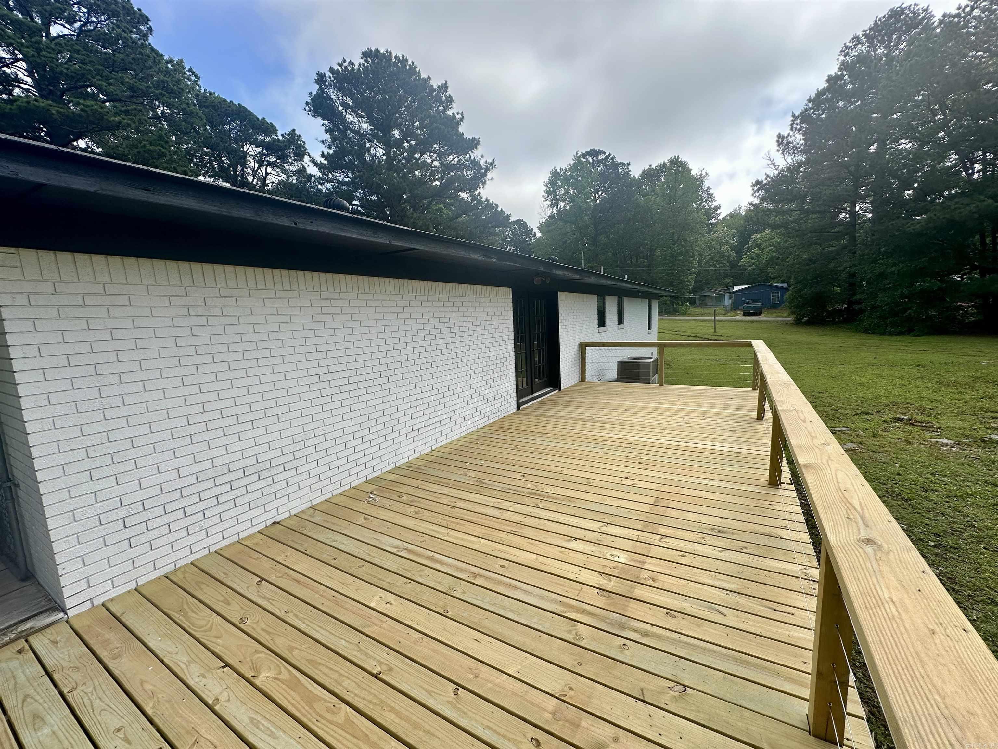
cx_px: 499
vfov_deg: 85.7
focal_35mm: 14
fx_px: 404
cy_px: 374
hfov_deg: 102.1
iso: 40
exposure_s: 1/1103
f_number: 2.2
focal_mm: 2.22
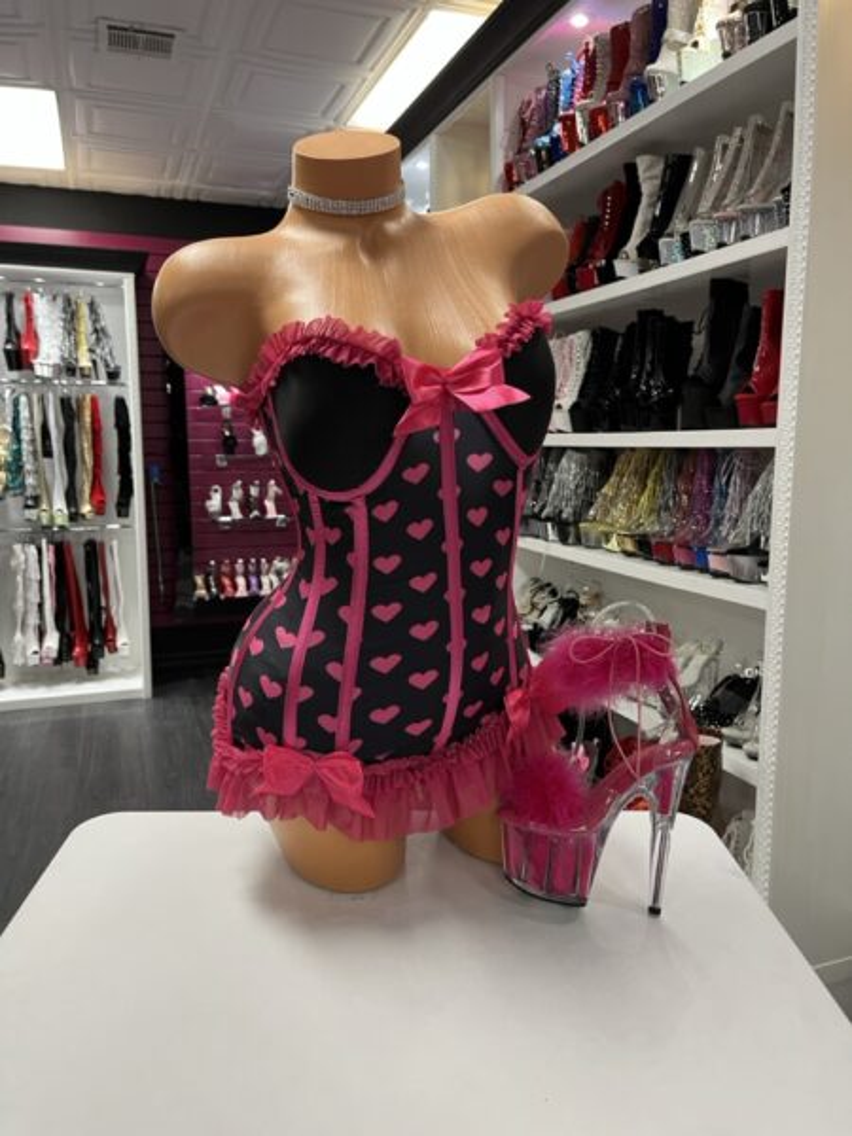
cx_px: 426
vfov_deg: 67.3
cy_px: 568
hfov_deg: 53.1
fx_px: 853
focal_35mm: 26
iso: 125
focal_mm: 5.1
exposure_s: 1/60
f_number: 1.6
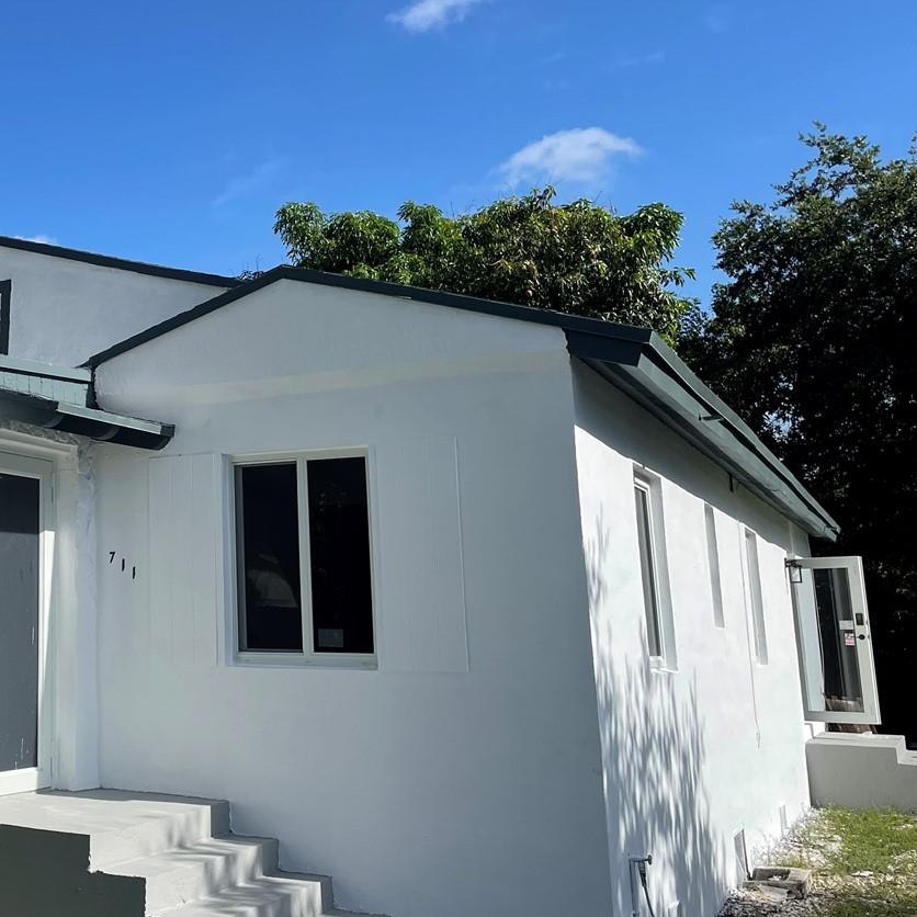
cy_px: 366
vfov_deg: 38.2
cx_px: 53
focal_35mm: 44
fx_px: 1319
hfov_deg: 35.5
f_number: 1.6
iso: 32
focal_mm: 4.2
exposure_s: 1/3401
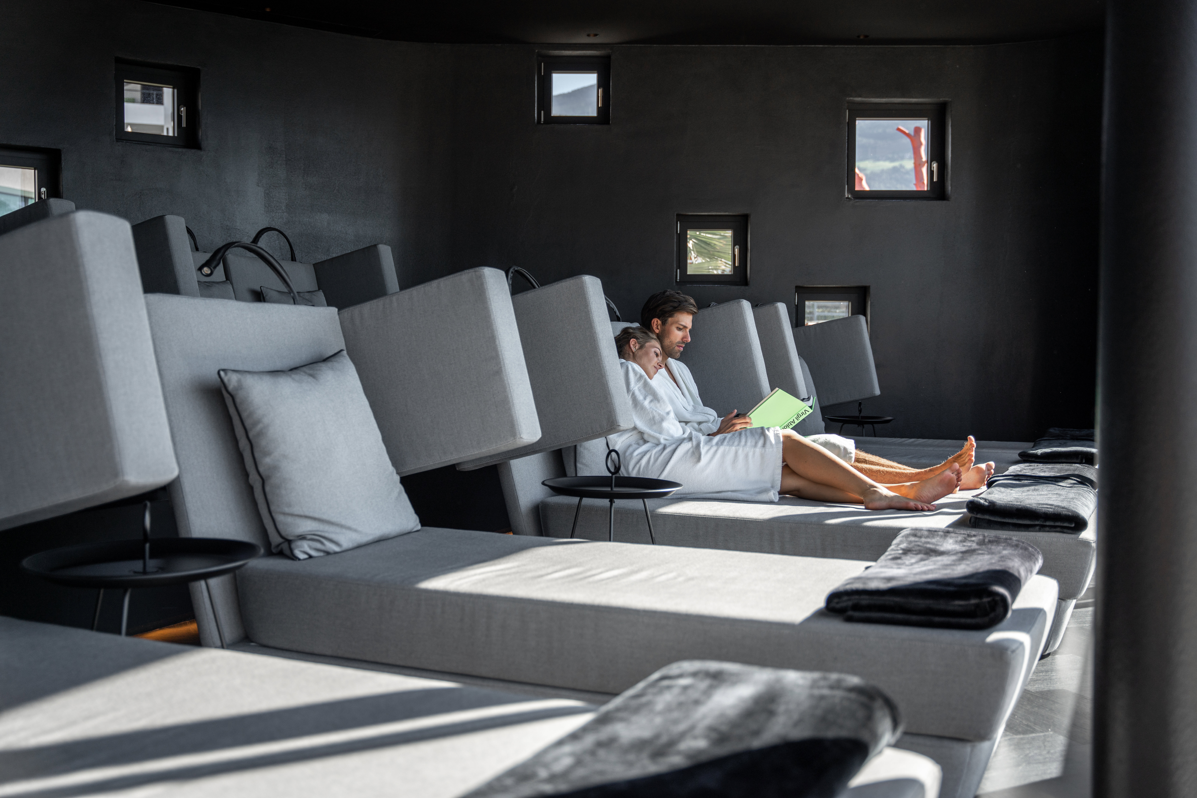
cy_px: 399
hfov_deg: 50.3
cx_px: 598
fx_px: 1273
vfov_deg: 34.8
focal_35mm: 38
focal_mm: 38.3
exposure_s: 1/400
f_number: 2.8
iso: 100
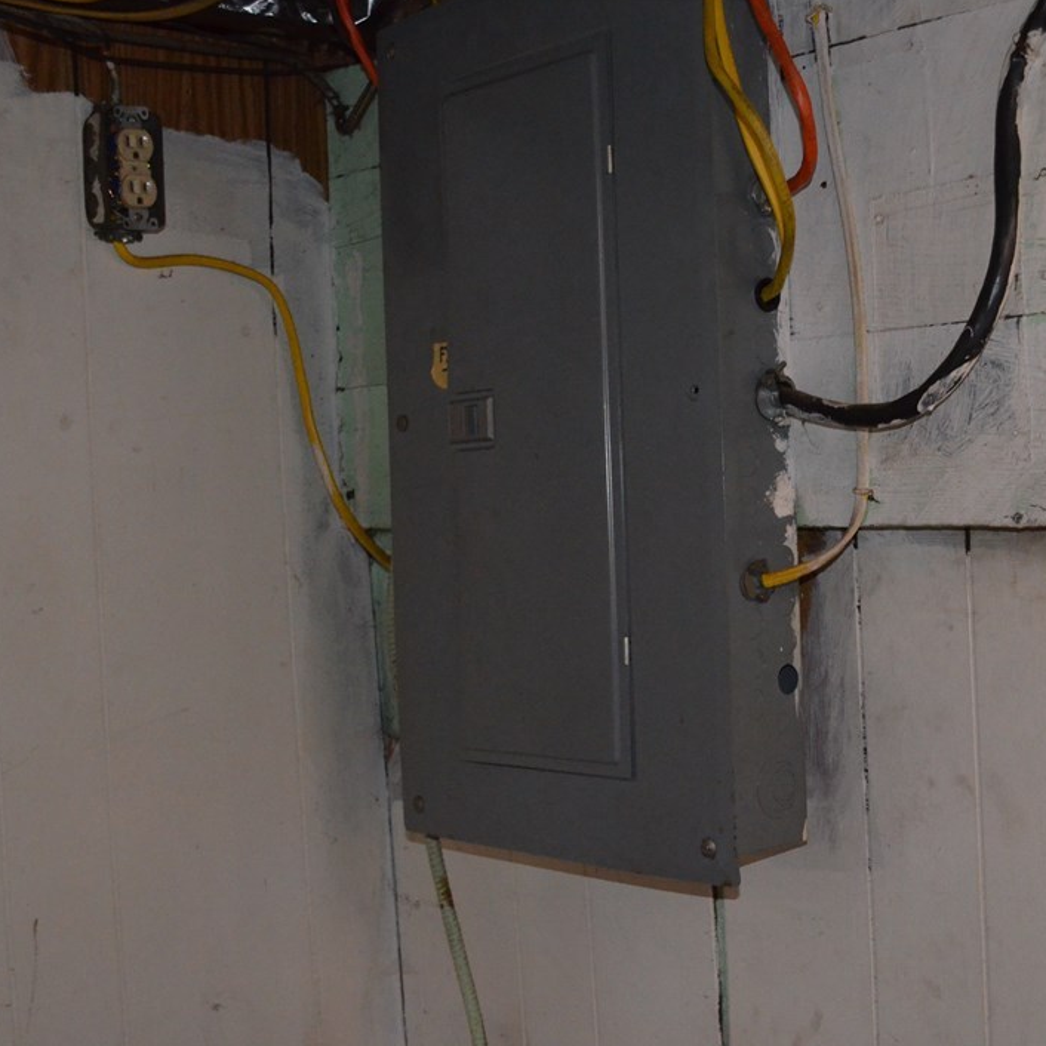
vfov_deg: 33.4
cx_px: 632
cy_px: 525
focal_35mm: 51
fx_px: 1744
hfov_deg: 33.3
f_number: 4.2
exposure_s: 1/60
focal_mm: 26
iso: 3200
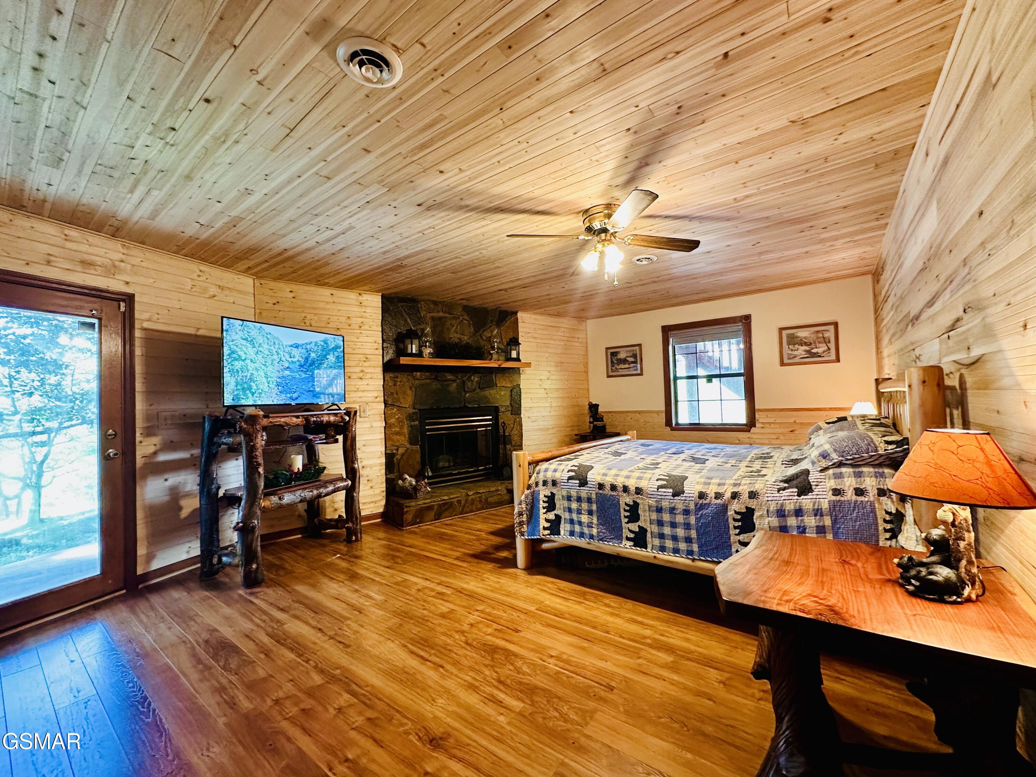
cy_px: 388
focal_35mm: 14
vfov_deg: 85.7
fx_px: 419
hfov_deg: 102.1
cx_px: 518
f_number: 2.2
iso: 500
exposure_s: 1/60
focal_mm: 2.22
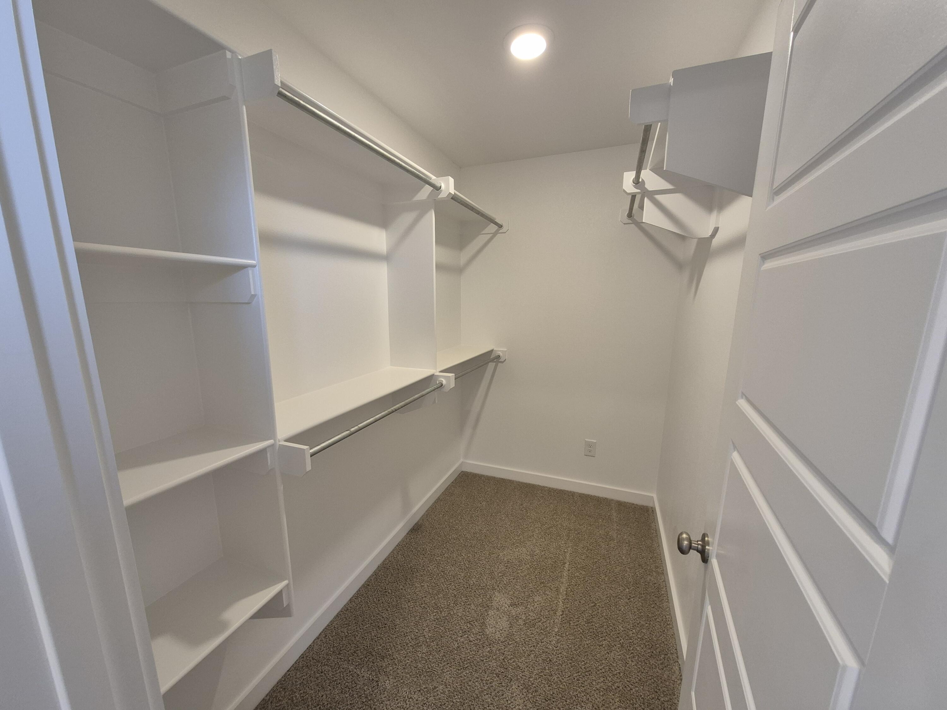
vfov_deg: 89.9
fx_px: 356
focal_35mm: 13
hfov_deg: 106.2
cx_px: 474
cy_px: 355
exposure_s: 1/60
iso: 125
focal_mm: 1.74
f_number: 2.2
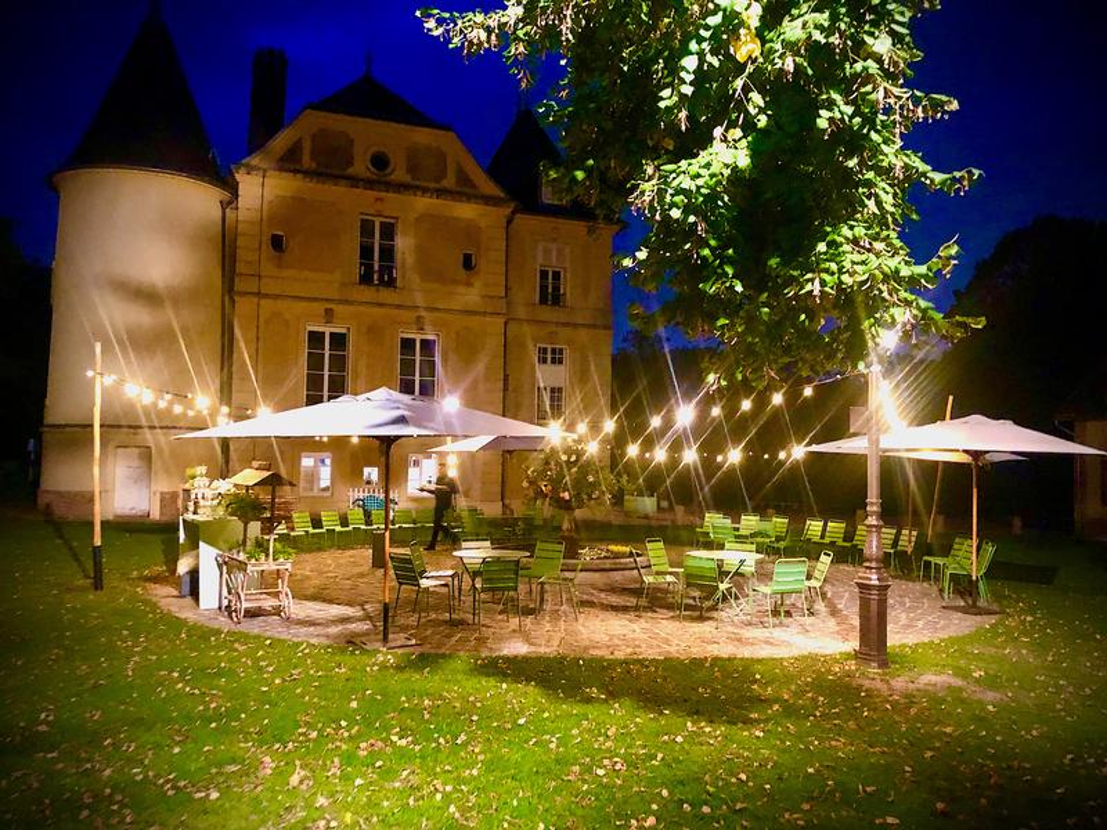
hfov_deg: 63.4
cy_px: 415
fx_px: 895
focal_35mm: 28
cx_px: 554
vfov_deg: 49.7
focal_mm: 3.99
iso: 125
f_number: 1.8
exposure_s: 1/4
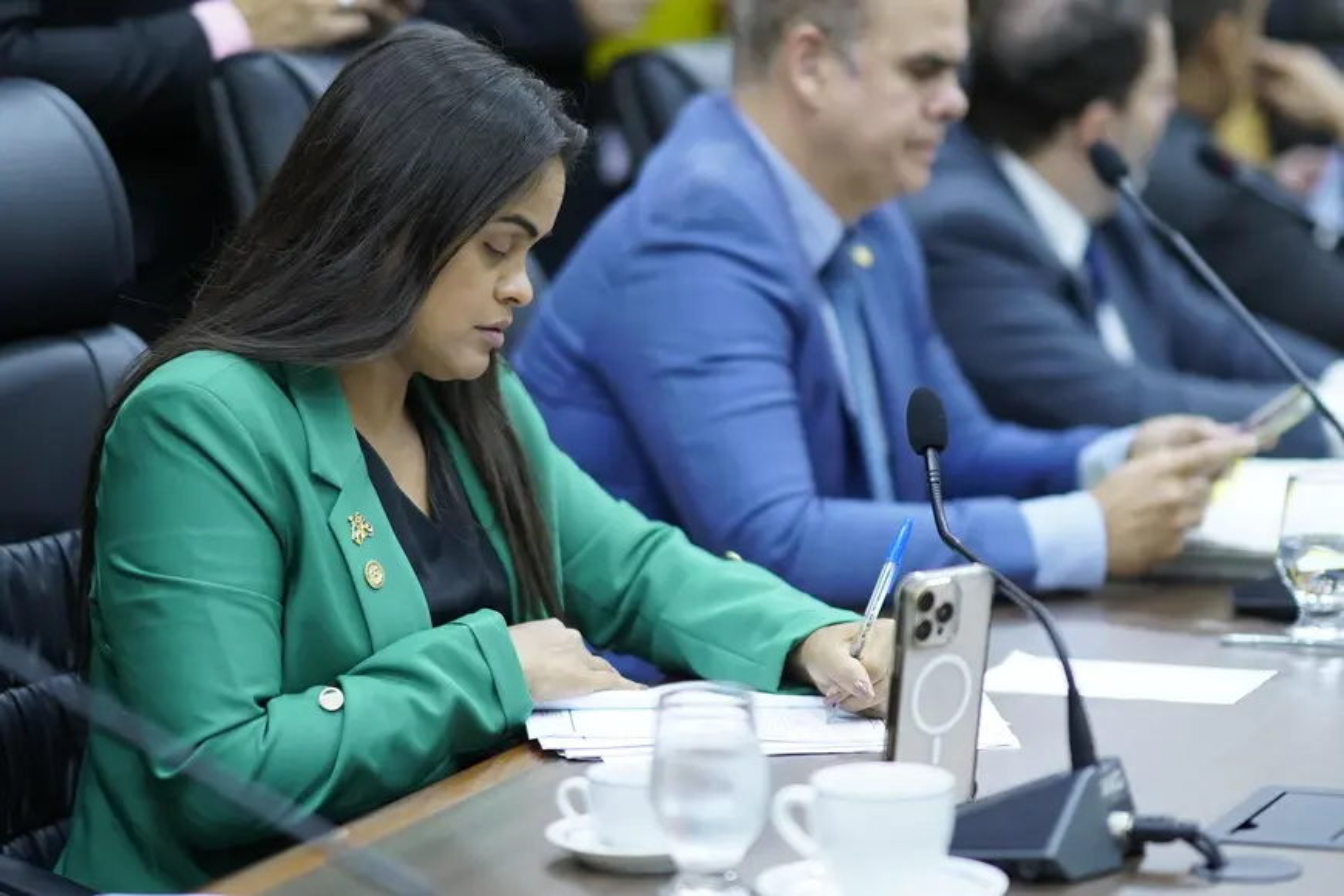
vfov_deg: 10.8
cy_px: 448
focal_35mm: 127
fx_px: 4741
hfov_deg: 16.1
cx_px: 672
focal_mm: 85
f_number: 1.4
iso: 2000
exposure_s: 1/200
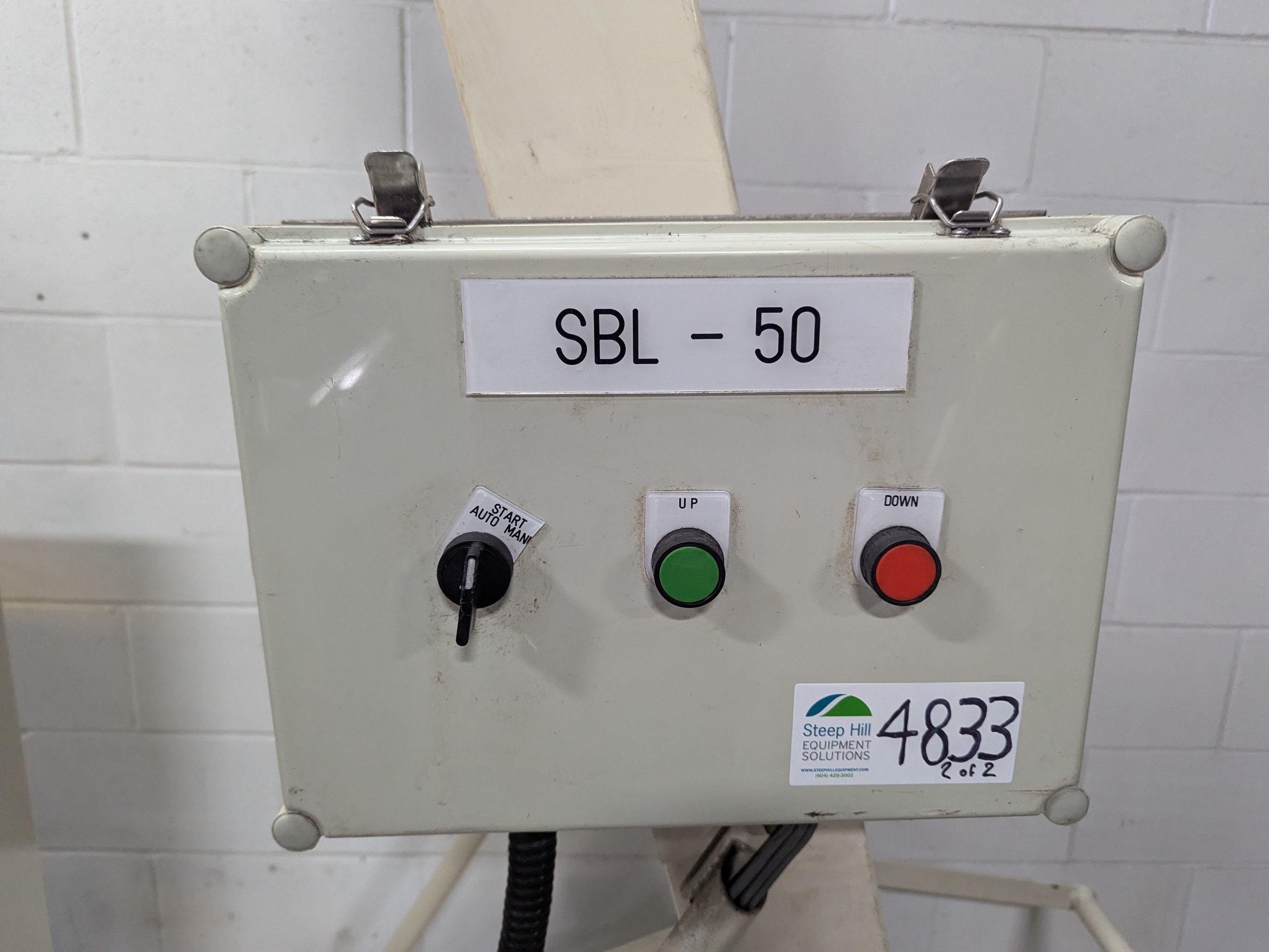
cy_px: 476
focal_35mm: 24
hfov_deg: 71.6
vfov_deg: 56.8
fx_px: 880
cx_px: 634
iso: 761
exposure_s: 1/188
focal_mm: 6.81
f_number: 1.85
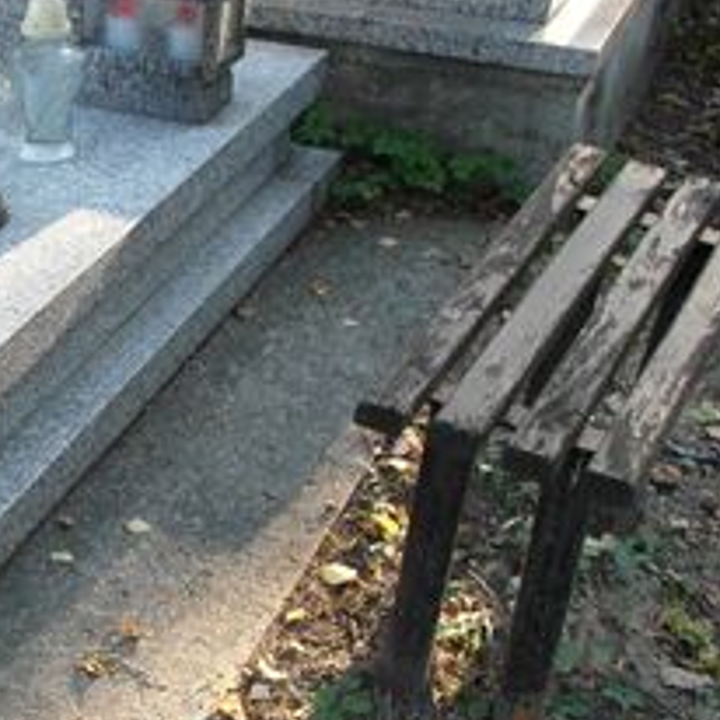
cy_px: 353
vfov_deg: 26.1
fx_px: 1553
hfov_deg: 24.1
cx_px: -101
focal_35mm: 66
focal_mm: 5.2
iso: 100
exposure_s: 1/45
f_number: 3.1
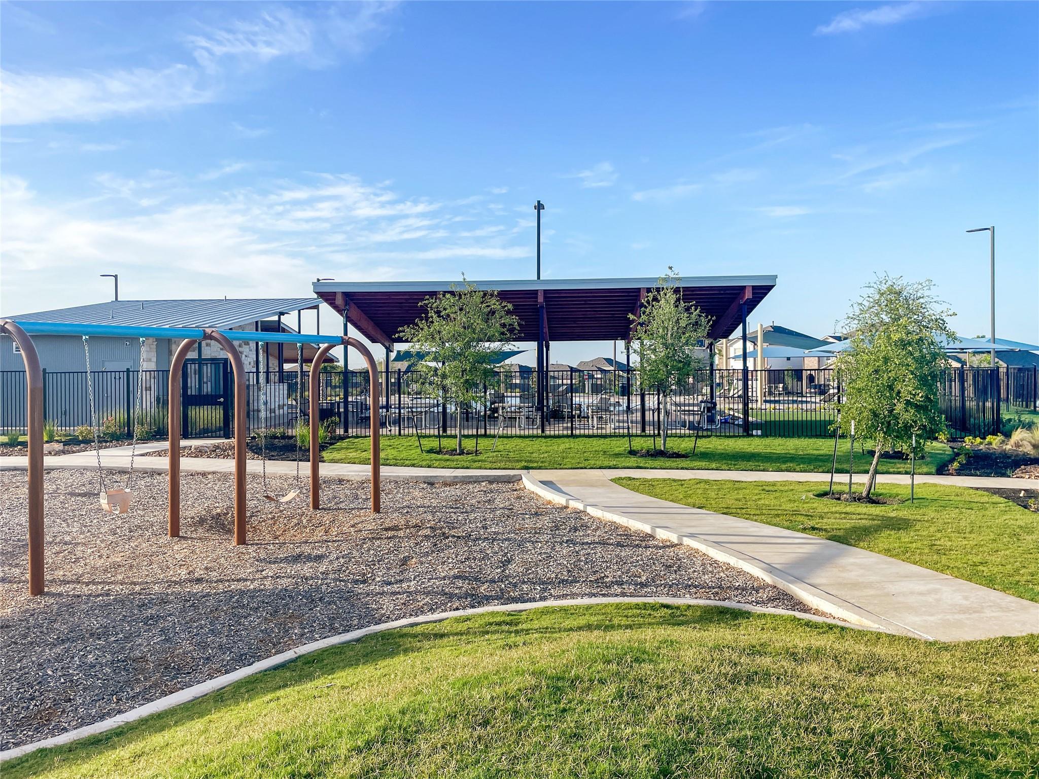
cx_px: 520
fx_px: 780
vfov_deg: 53.1
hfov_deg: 67.3
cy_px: 390
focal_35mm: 26
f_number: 1.6
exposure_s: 1/2500
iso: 32
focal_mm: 4.2
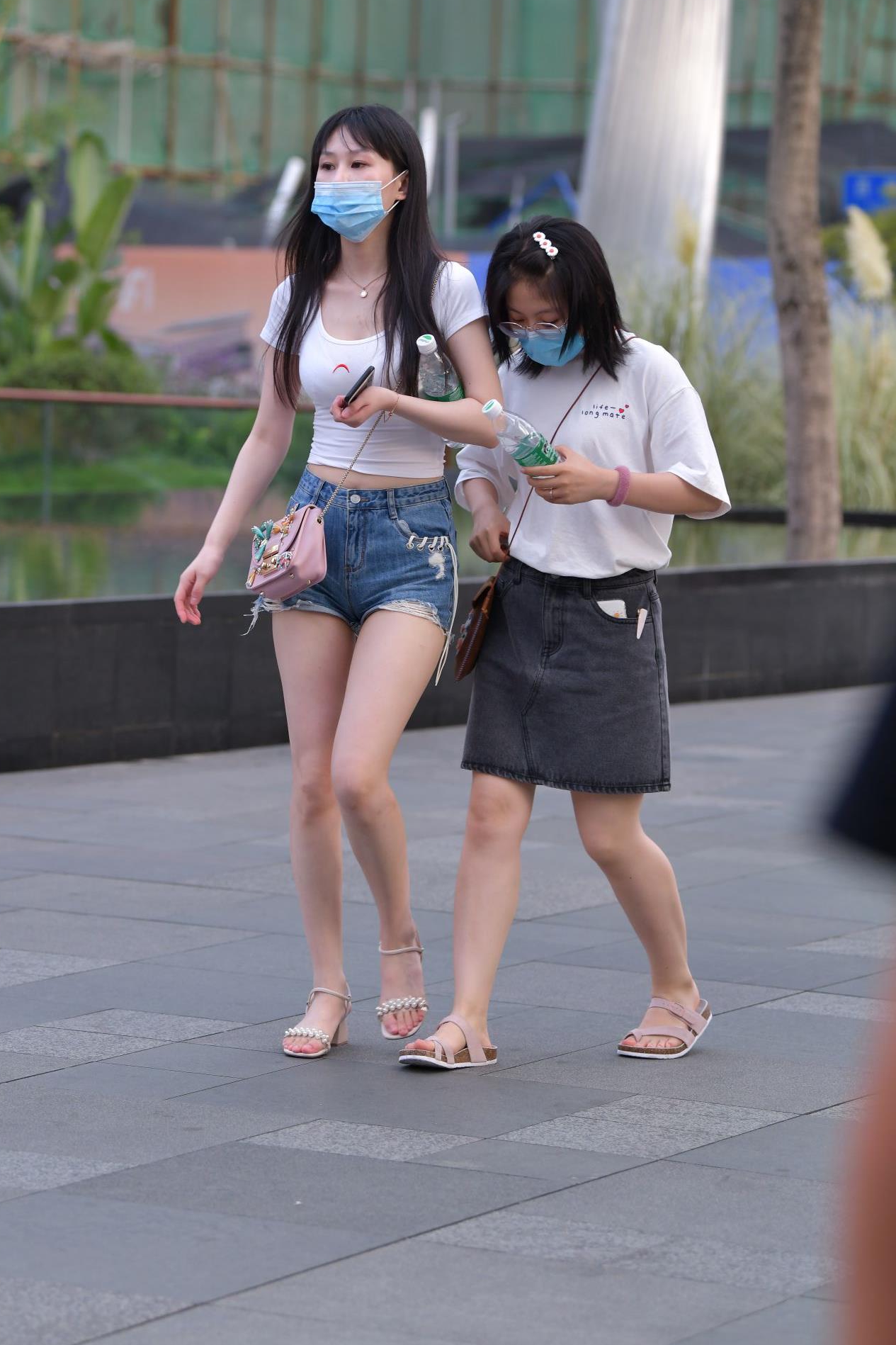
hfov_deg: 10.0
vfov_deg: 15.0
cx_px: 347
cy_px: 481
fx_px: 5115
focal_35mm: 137
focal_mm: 105
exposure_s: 1/640
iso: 500
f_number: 3.5
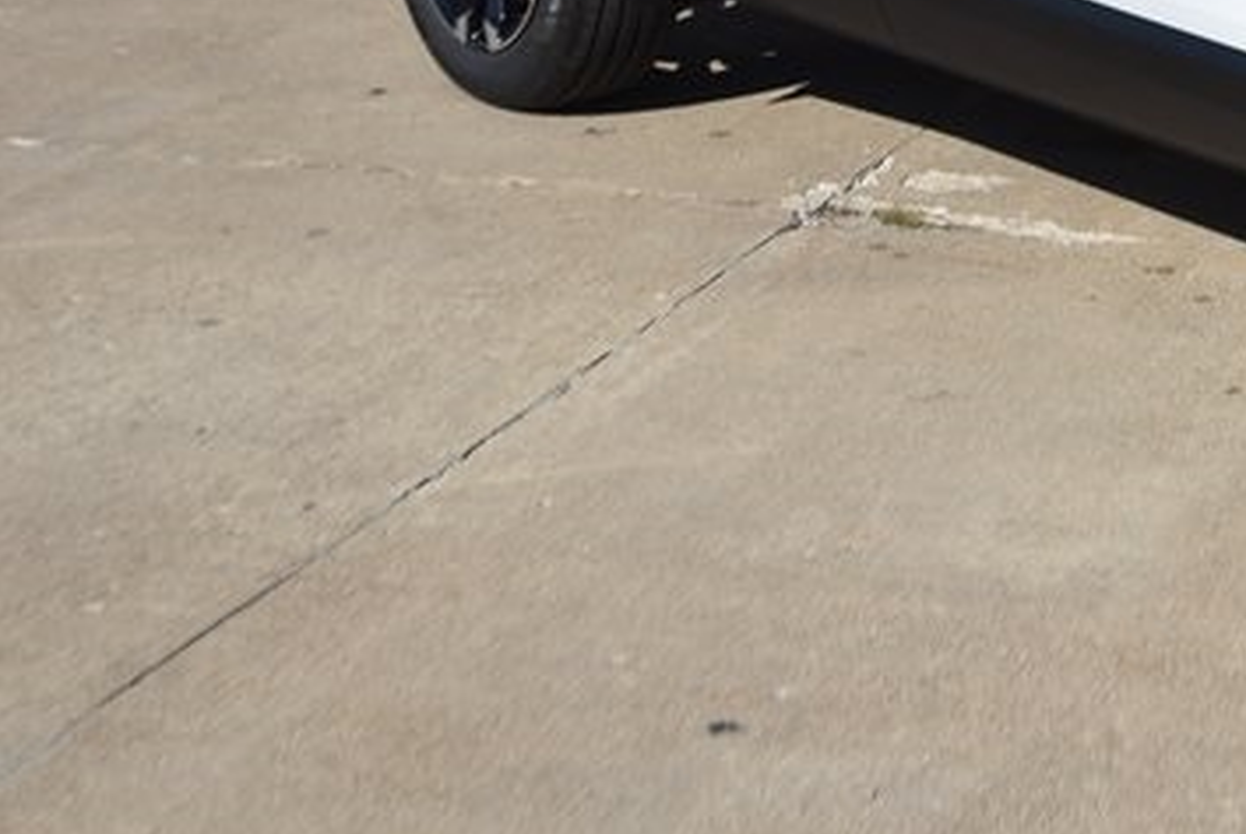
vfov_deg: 12.7
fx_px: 3604
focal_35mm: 104
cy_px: -317
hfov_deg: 18.4
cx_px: 1568
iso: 100
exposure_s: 1/1250
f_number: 4.5
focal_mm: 24
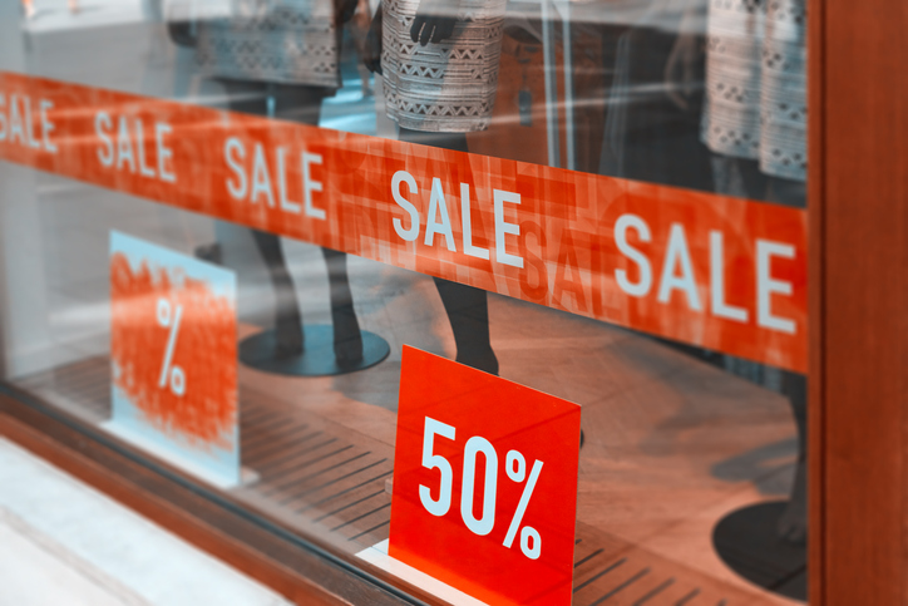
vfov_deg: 27.0
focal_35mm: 50
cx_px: 454
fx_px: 1261
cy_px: 303
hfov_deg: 39.6
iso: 1000
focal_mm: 50
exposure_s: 1/2000
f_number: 4.5
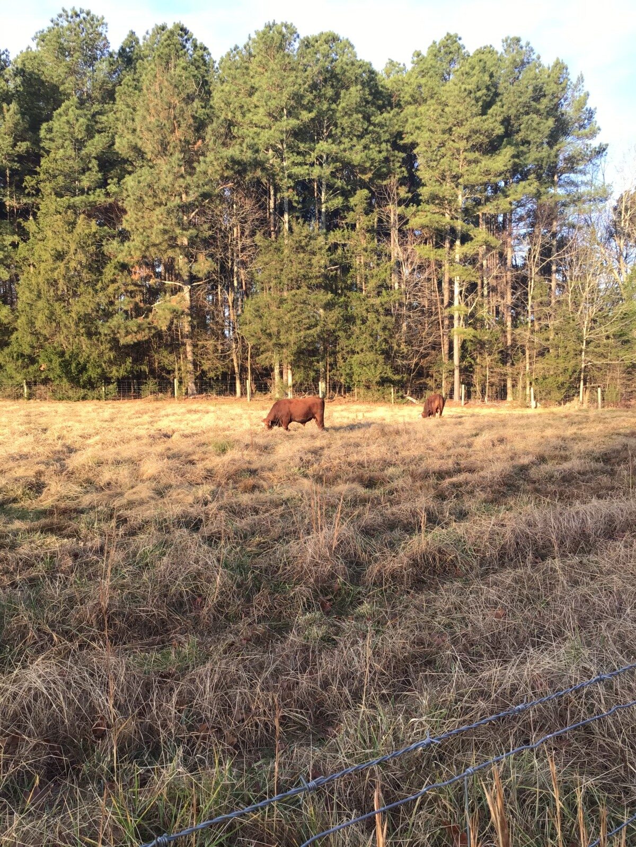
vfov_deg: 58.4
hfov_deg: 45.4
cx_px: 318
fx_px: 759
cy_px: 424
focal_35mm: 31
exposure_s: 1/130
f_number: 2.4
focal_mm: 3.3
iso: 25
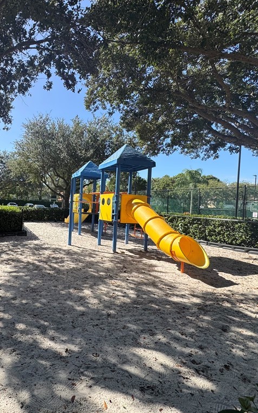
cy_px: 207
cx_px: 52
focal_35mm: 20
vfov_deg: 85.1
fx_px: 225
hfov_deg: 55.4
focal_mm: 2.22
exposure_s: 1/1048
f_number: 2.2
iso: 50
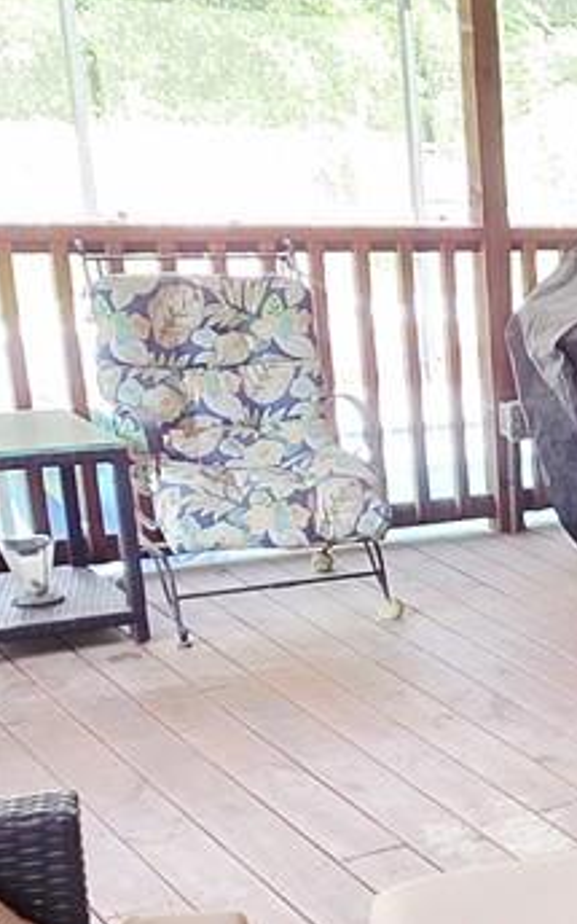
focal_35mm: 64
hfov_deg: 15.3
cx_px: 1235
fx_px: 1610
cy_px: 680
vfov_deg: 31.5
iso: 250
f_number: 1.9
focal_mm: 2.2
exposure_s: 1/60
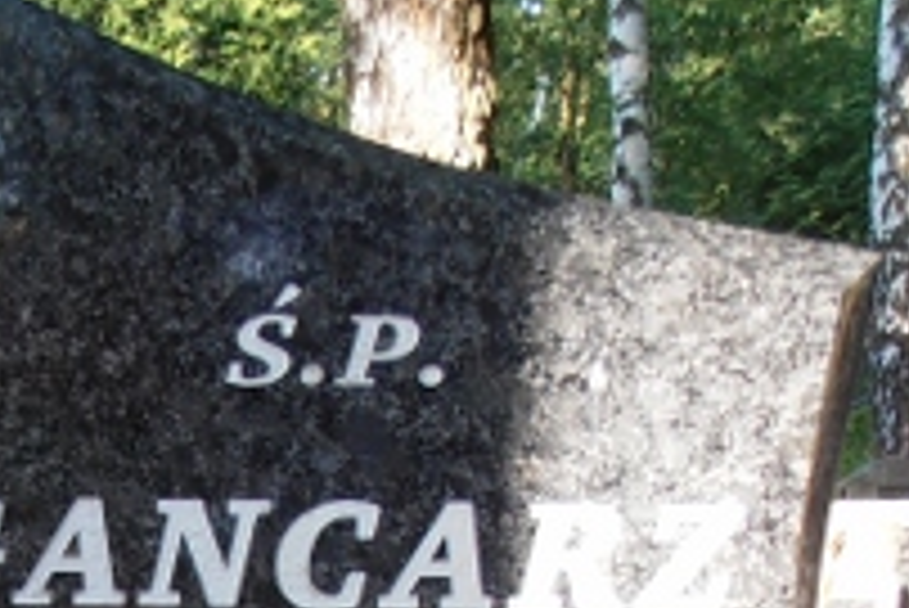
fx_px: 1996
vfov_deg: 15.1
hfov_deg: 23.8
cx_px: -130
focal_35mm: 79
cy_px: 1072
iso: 80
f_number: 3
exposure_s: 1/50
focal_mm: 4.2
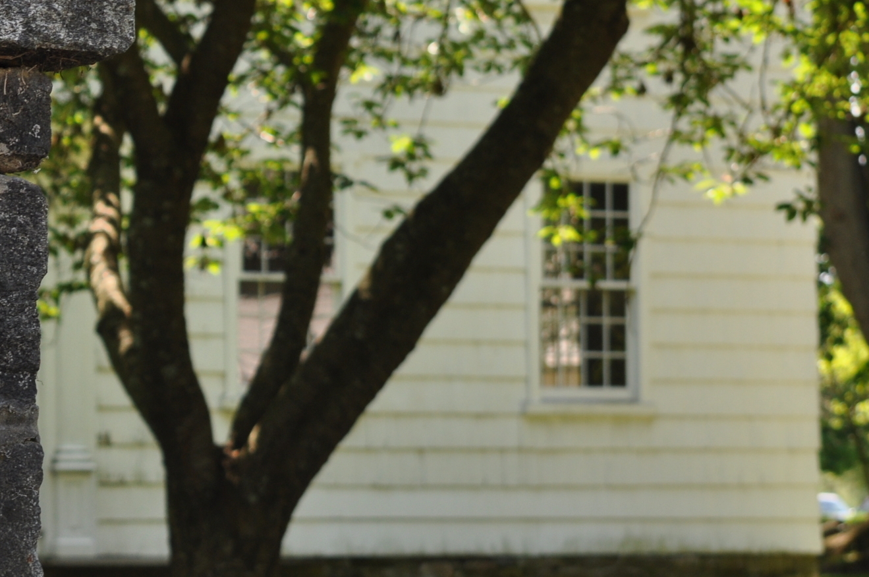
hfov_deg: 10.6
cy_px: 432
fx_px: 4633
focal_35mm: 192
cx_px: -140
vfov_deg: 7.1
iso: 200
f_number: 6.3
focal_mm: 55
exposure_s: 1/160
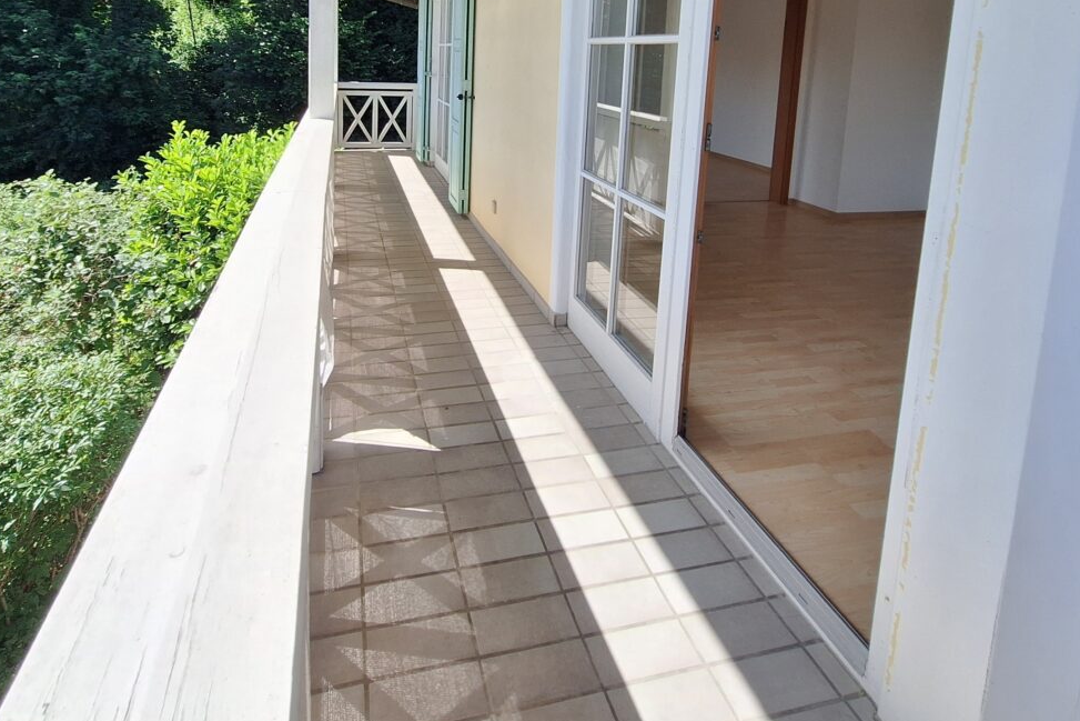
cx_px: 485
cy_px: 138
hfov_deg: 83.7
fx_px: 600
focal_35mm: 20
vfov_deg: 57.1
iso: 40
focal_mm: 1.74
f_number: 2.2
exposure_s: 1/977
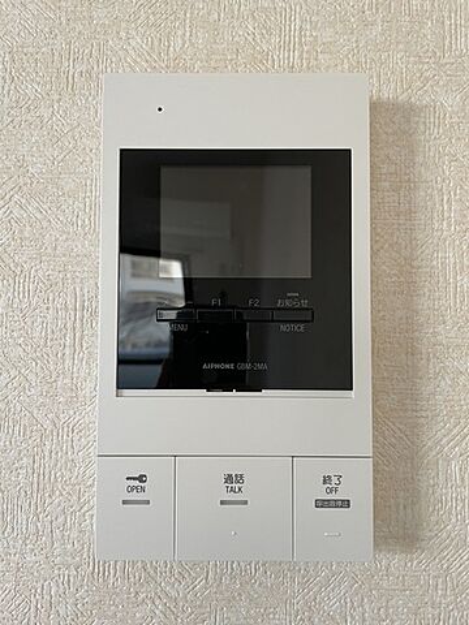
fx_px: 470
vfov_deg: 67.3
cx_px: 234
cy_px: 312
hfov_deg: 53.1
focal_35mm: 26
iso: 125
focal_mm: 4.2
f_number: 1.6
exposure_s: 1/66
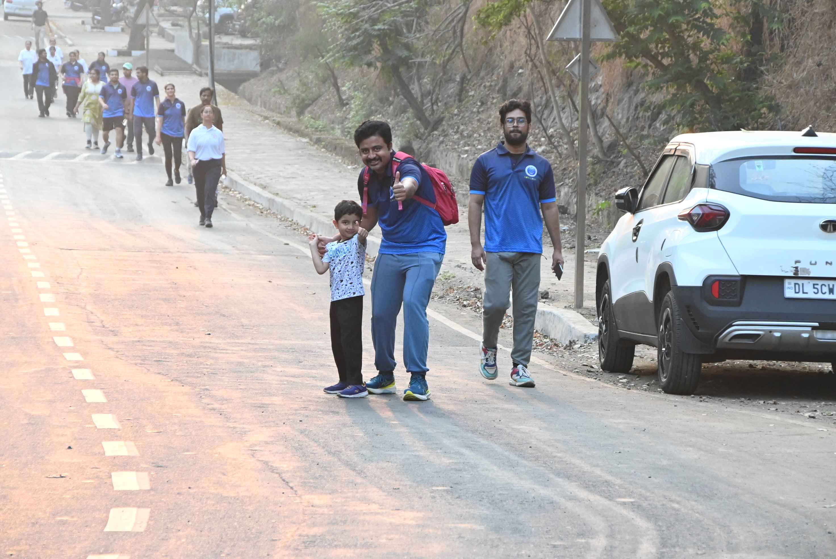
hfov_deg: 10.5
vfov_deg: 7.1
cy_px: 280
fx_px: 4532
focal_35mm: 195
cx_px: 418
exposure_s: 1/200
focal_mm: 130
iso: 3200
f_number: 9
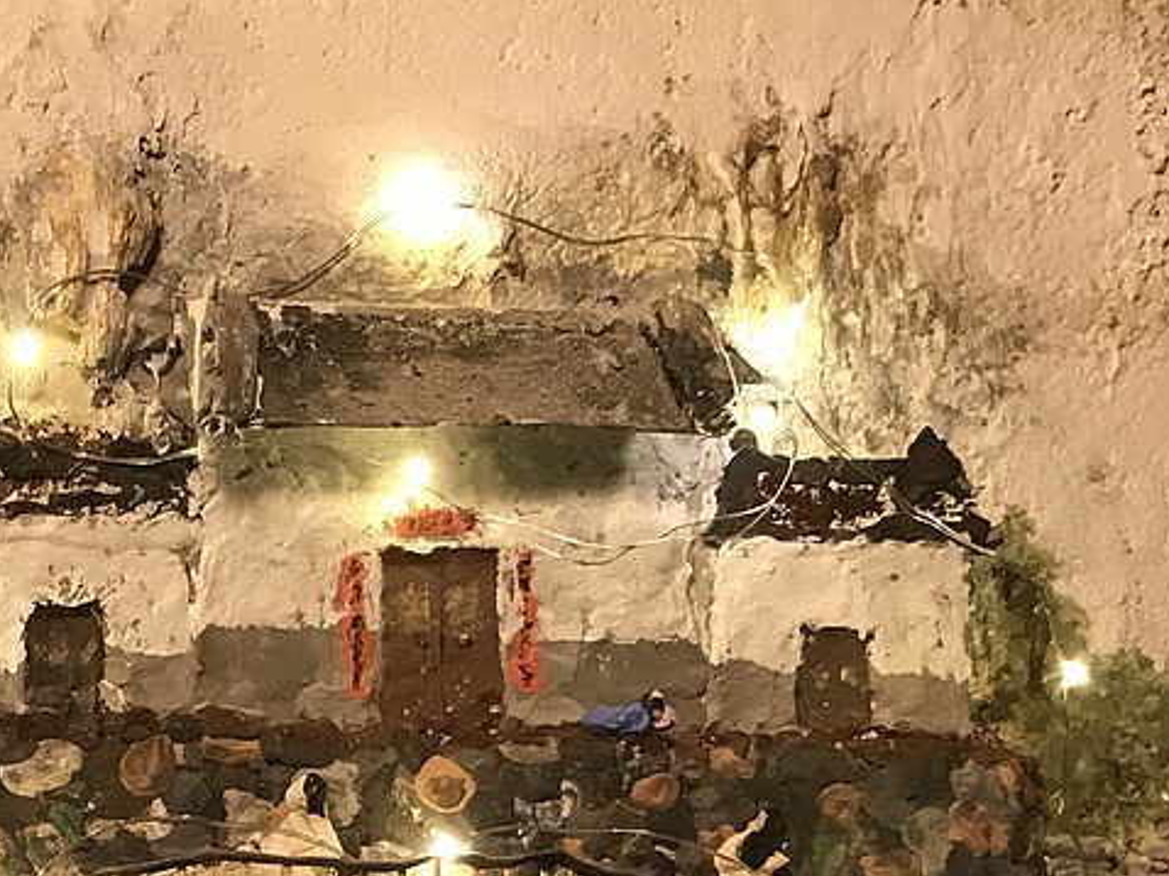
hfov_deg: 24.7
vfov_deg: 18.5
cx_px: -10
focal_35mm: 75
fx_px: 2532
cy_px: 1072
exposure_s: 1/17
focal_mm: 3.99
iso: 64
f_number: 1.8
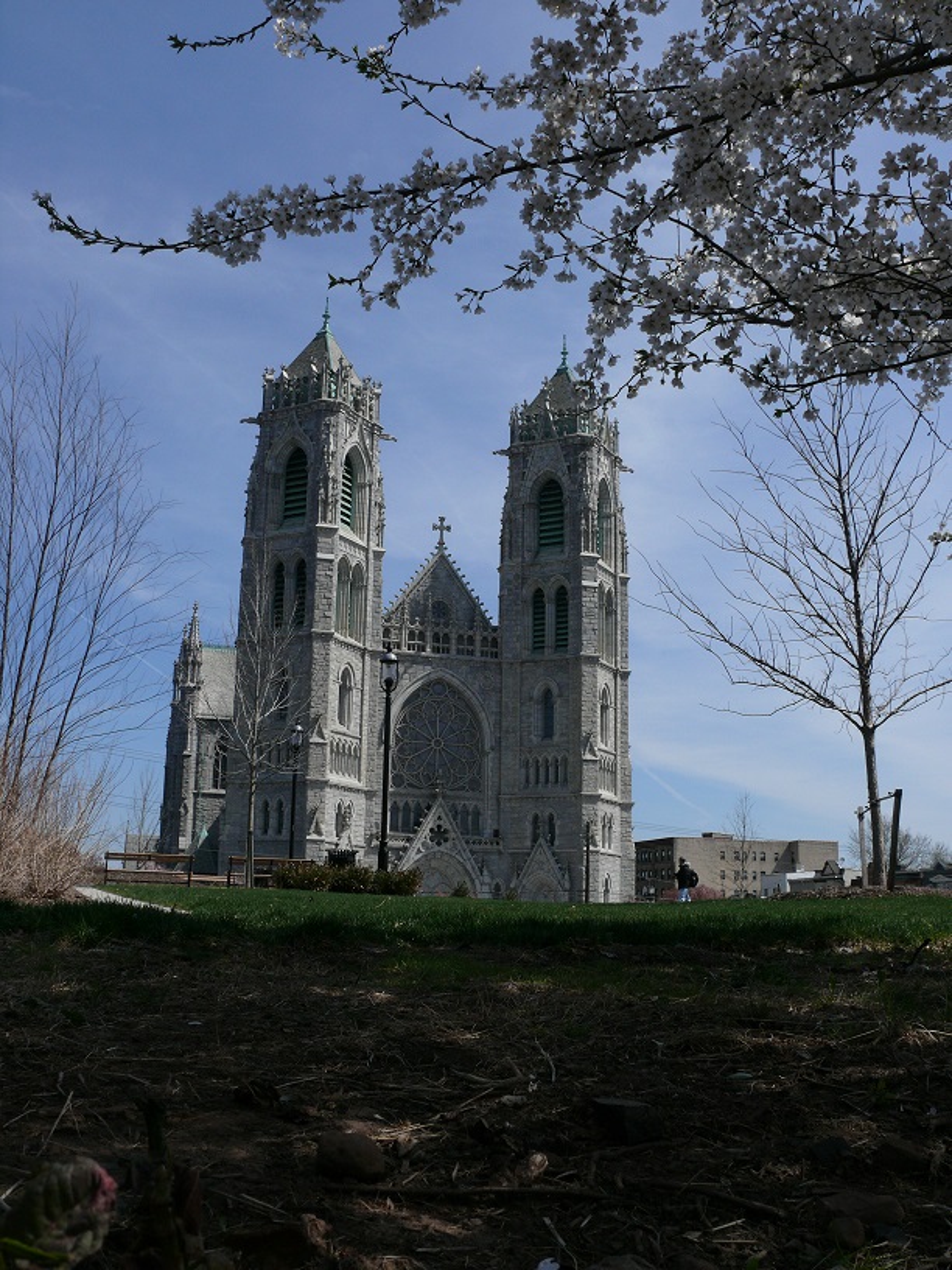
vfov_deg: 52.6
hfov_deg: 40.7
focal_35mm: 35
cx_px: 476
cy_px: 635
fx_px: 1283
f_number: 5.6
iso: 100
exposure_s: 1/1000
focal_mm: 7.4
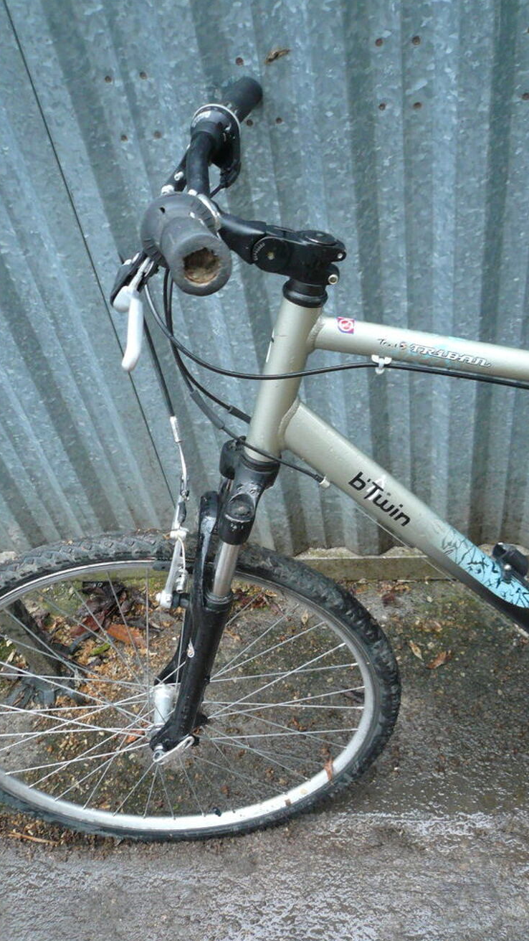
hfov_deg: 37.7
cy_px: 469
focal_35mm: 31
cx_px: 302
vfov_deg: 62.6
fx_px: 773
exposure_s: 1/30
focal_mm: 4.6
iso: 200
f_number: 2.8
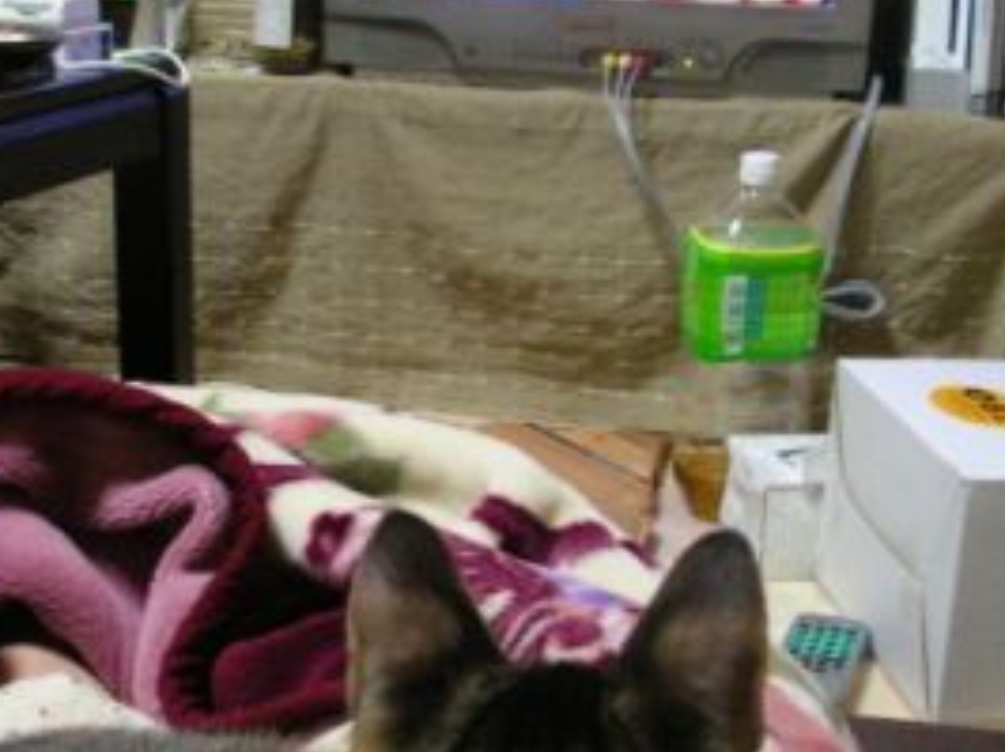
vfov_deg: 24.8
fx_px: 1711
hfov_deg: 32.7
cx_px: 427
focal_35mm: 59
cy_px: 431
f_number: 3
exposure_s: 1/12.4
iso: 400
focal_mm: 5.8
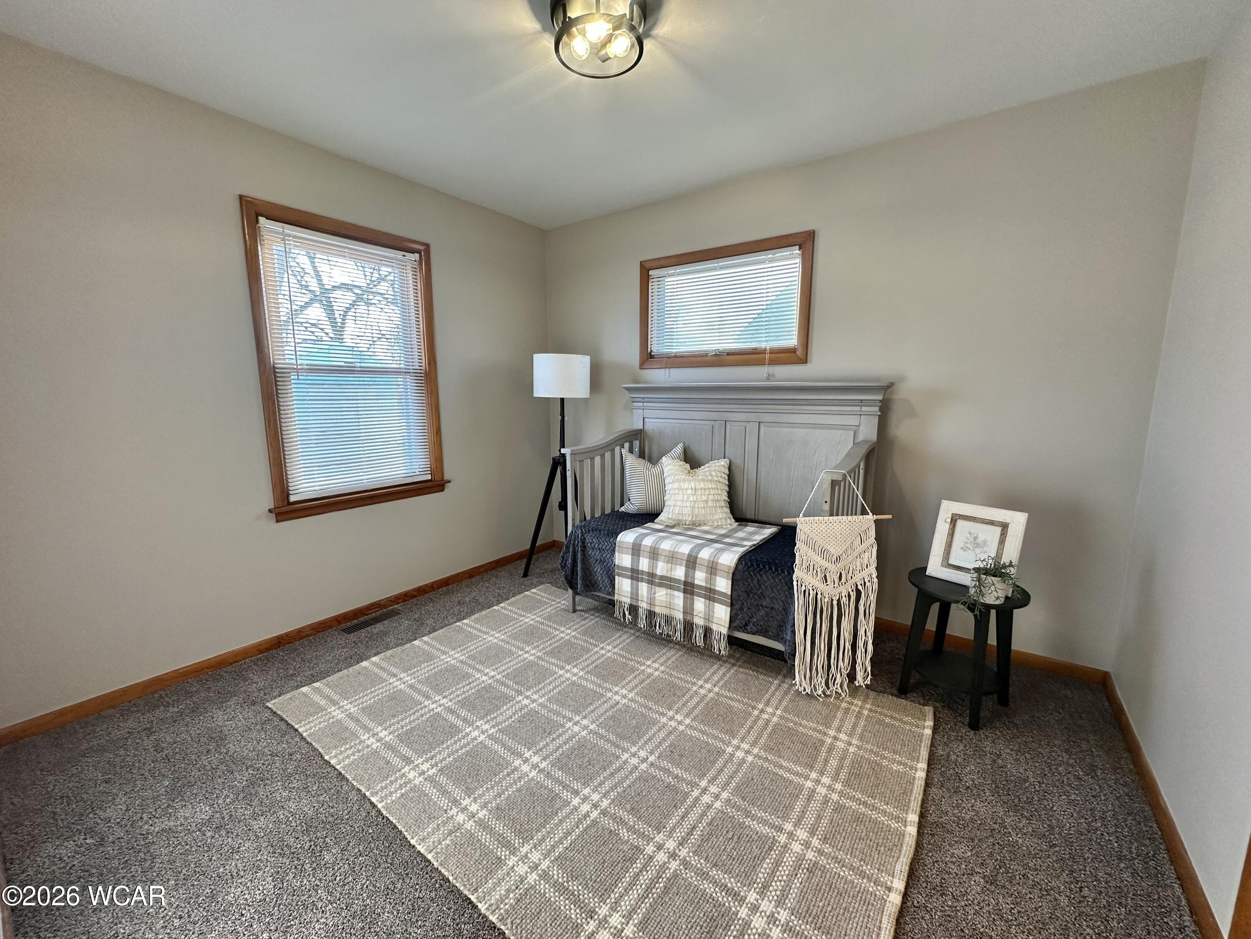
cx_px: 626
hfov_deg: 102.1
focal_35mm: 14
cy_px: 470
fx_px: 506
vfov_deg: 85.7
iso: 125
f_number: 2.2
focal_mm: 2.22
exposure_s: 1/120
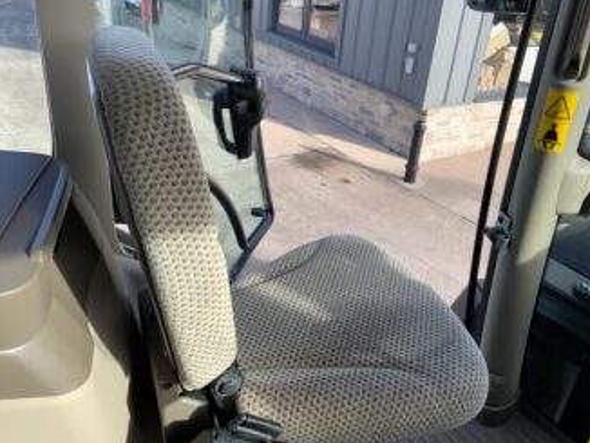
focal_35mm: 32
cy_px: 226
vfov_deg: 44.2
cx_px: 322
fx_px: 546
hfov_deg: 56.7
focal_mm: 3
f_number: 1.8
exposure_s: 1/450
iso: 16
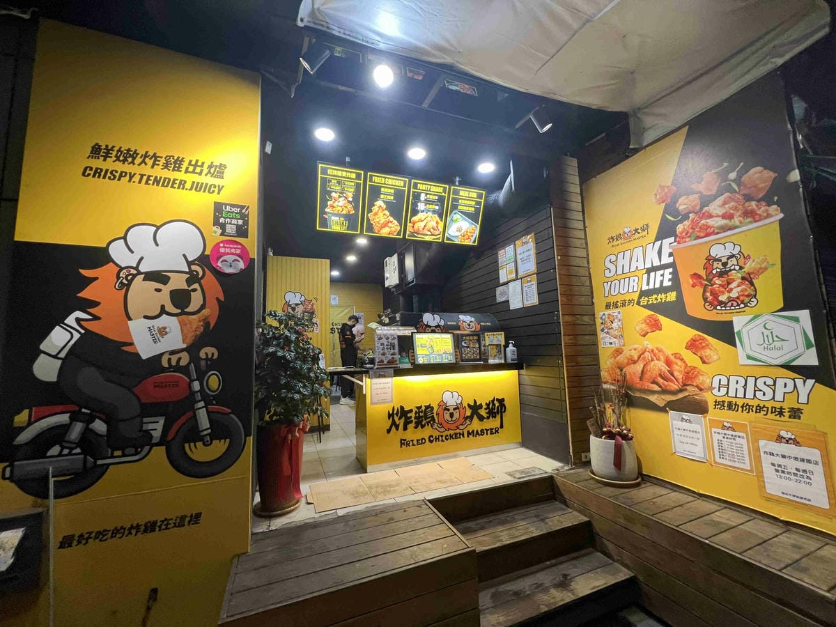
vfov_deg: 89.9
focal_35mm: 13
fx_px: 314
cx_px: 418
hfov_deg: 106.2
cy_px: 314
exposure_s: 1/60
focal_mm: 1.57
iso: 200
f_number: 1.8
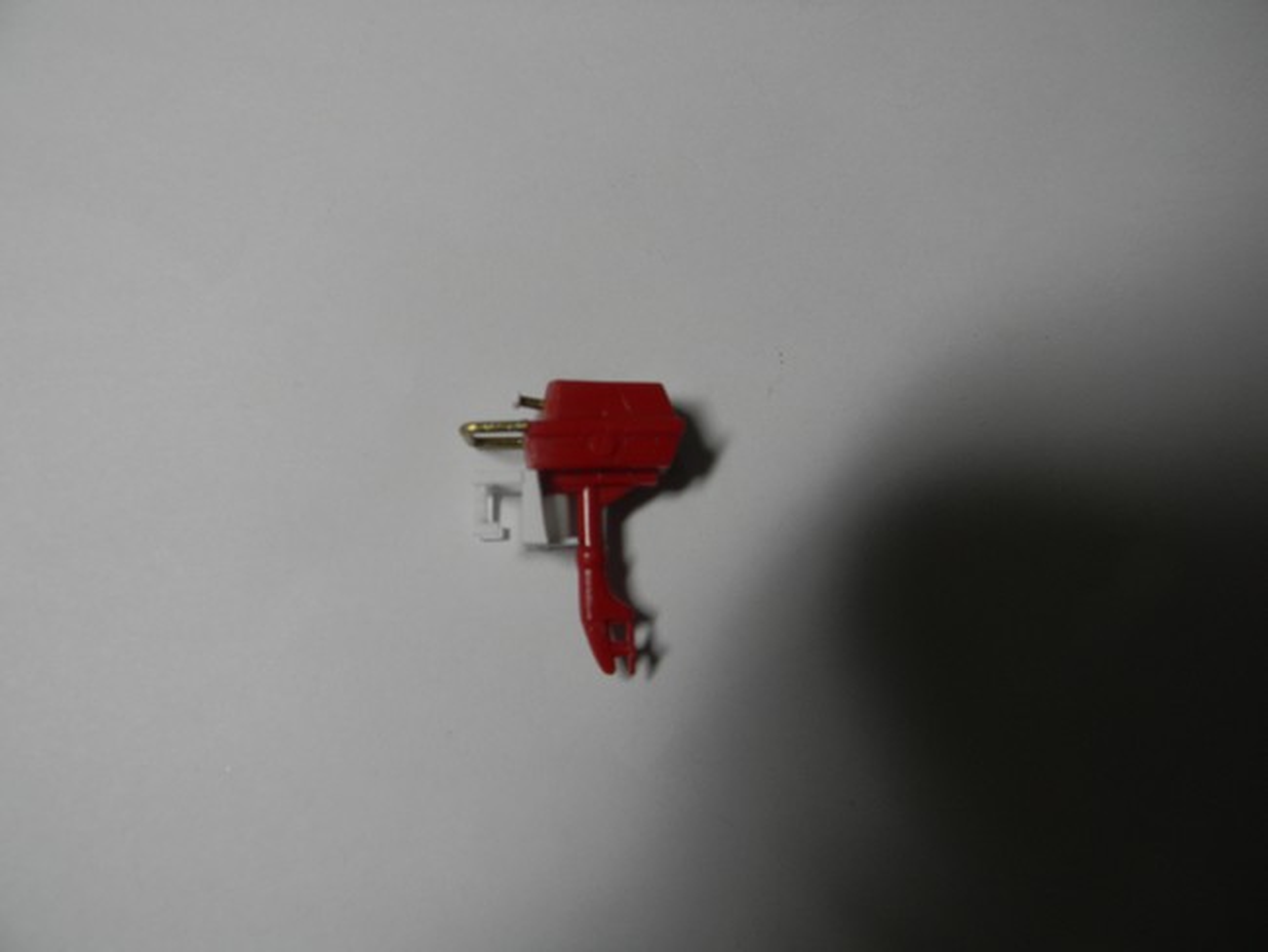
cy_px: 476
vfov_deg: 49.8
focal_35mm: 28
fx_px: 1026
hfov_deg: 63.4
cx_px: 634
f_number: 3.5
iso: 80
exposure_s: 1/39
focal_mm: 5
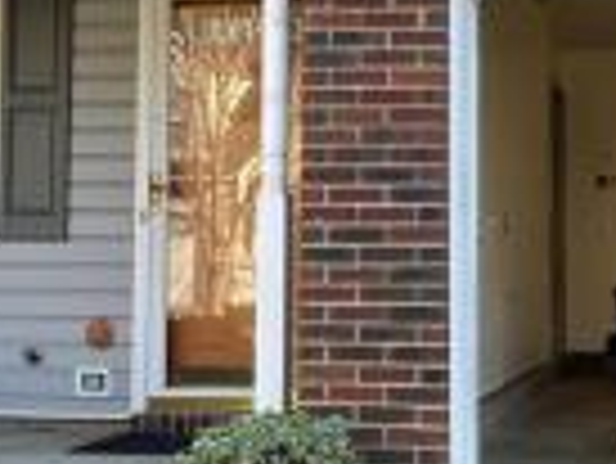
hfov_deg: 25.2
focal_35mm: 76
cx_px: 504
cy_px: 203
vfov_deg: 19.4
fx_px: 1354
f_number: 1.6
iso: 32
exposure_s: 1/208
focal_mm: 5.1
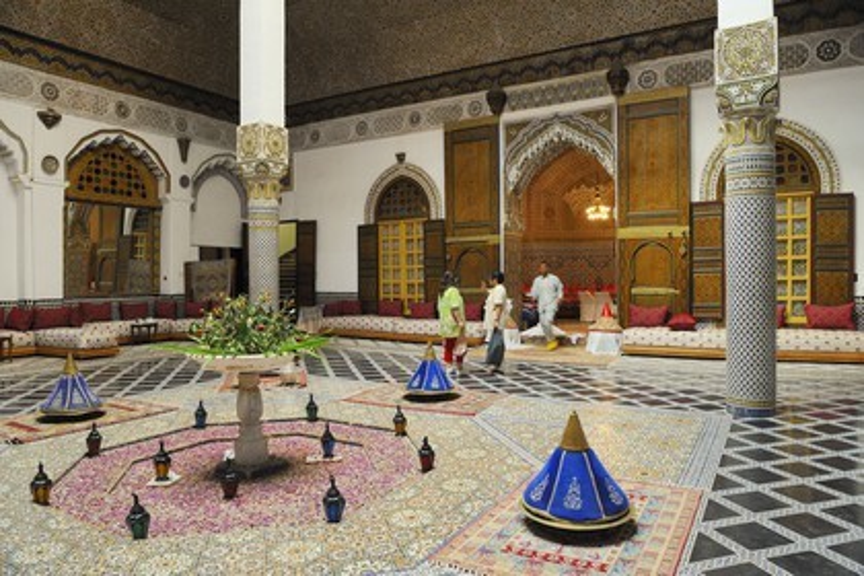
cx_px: 432
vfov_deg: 53.1
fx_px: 576
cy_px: 288
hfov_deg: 73.7
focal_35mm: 24
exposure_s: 1/15
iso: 800
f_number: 5
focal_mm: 24
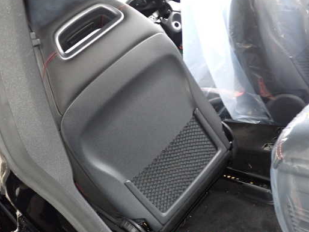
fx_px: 313
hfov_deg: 52.4
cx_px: 130
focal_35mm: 35
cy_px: 112
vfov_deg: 40.7
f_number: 2.3
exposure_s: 1/30
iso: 500
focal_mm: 5.4
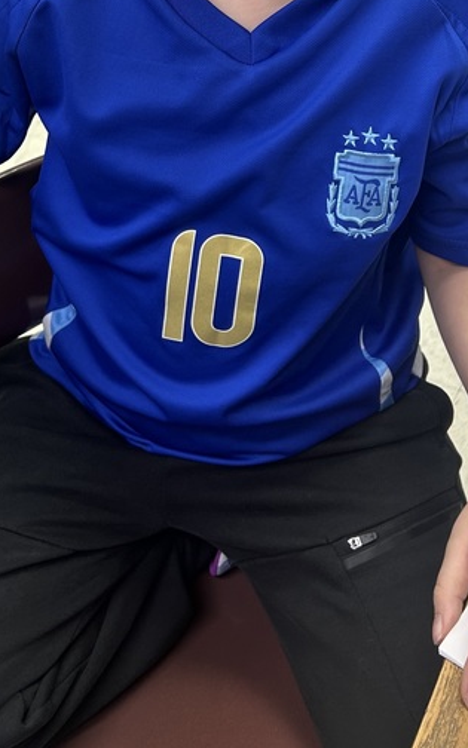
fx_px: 1143
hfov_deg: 23.1
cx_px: 230
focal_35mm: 56
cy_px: 85
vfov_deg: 34.4
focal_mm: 5.7
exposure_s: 1/60
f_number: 1.5
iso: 64
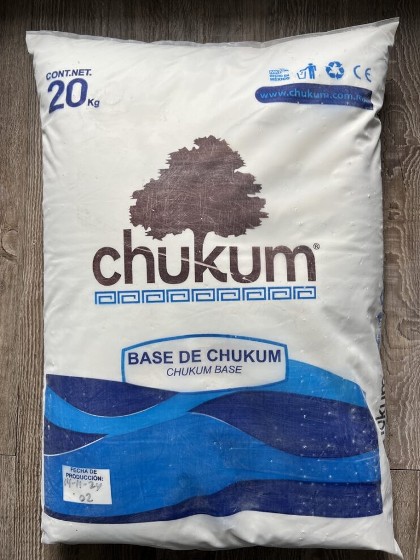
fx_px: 437
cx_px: 213
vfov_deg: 65.3
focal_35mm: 27
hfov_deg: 51.4
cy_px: 281
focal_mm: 5.7
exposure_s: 1/353
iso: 50
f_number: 1.5
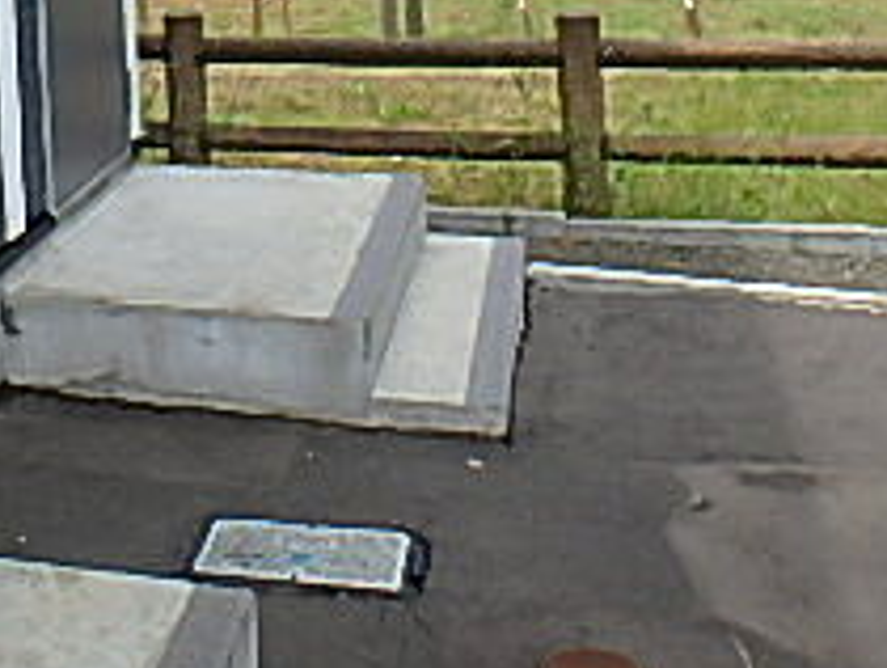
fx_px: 1642
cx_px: -8
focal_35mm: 64
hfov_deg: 28.3
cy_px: -258
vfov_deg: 20.5
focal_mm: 3.7
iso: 125
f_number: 3.5
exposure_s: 1/1000
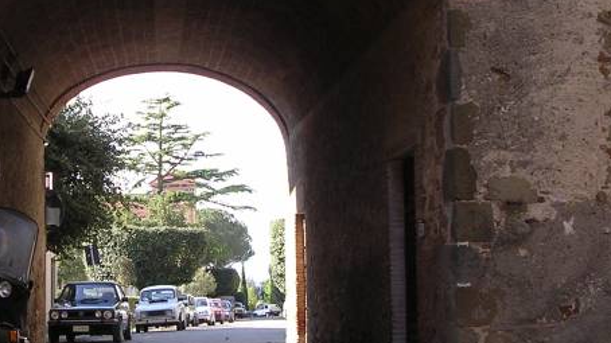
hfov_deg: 28.6
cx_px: 167
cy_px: 175
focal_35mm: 73
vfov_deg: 16.5
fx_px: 1182
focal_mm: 5.8
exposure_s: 1/204
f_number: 2.8
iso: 100
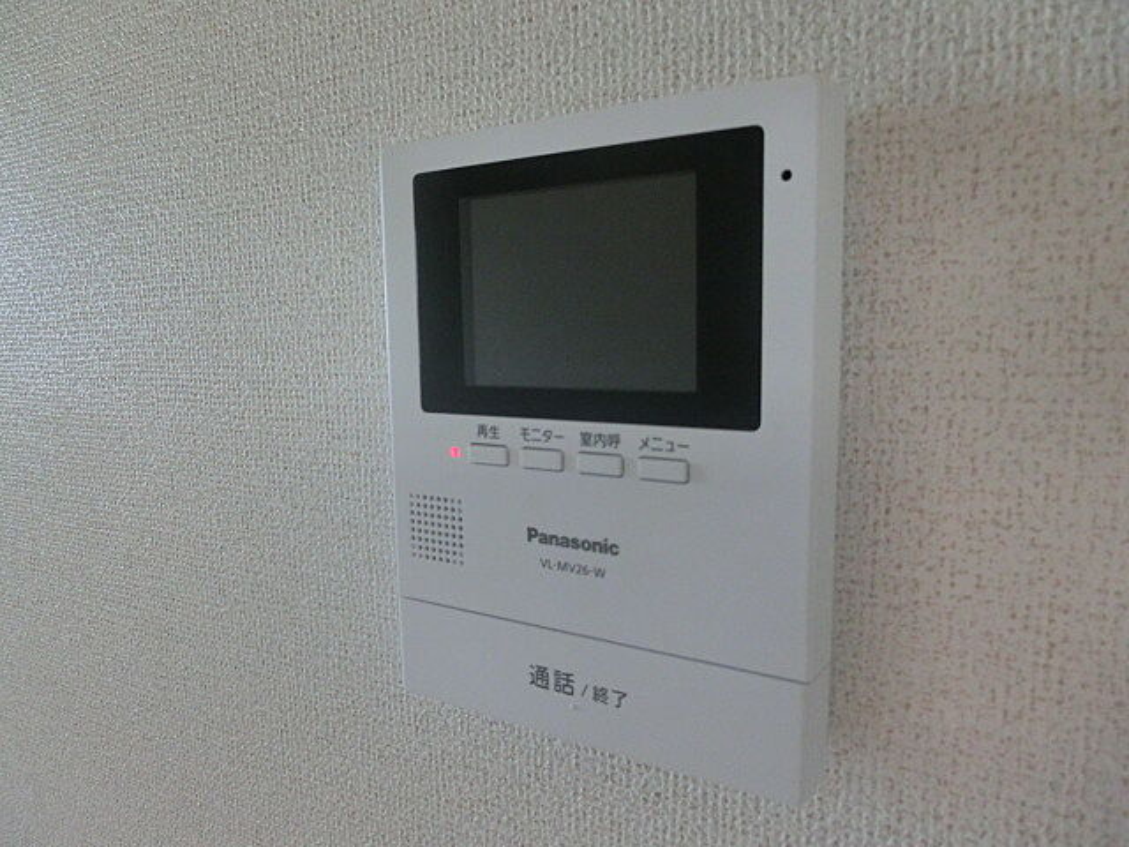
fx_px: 783
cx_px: 564
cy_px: 424
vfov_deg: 56.8
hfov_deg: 71.6
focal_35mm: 24
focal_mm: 4.24
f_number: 3
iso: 400
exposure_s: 1/125
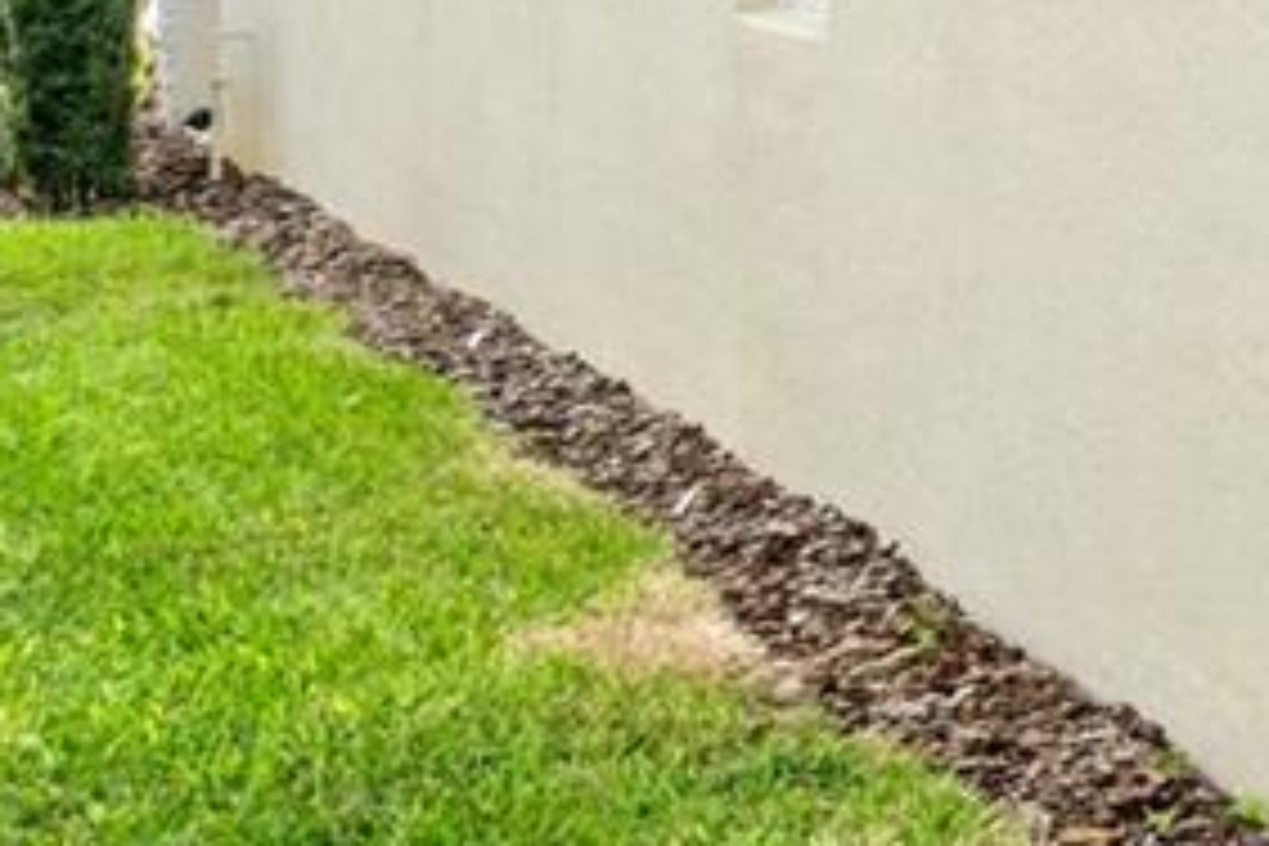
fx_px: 4506
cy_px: -68
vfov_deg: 10.6
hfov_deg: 11.7
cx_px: 3406
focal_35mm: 128
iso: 100
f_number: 8
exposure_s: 1/10
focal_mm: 15
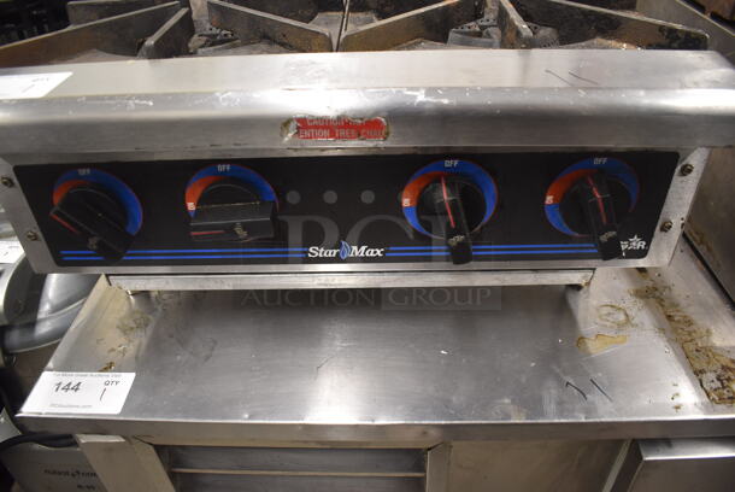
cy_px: 246
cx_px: 368
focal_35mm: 27
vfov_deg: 48.0
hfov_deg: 67.3
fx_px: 552
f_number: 3.5
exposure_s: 1/30
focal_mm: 18
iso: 560
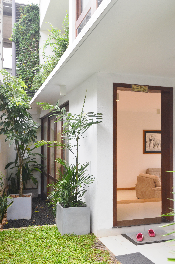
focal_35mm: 36
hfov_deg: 36.7
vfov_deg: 53.2
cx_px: 88
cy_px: 132
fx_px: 264
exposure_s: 1/40
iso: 640
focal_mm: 24
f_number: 3.2
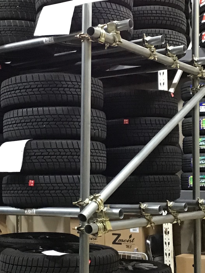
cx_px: 67
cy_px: 134
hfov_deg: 20.4
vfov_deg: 27.0
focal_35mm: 72
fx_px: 568
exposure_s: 1/20
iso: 200
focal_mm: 3.3
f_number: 2.4
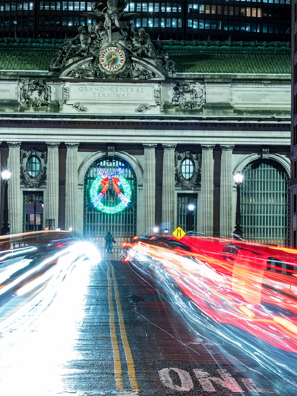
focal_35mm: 107
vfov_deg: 18.4
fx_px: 1224
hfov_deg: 13.8
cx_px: 112
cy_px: 210
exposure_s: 15
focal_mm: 61
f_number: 16
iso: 50
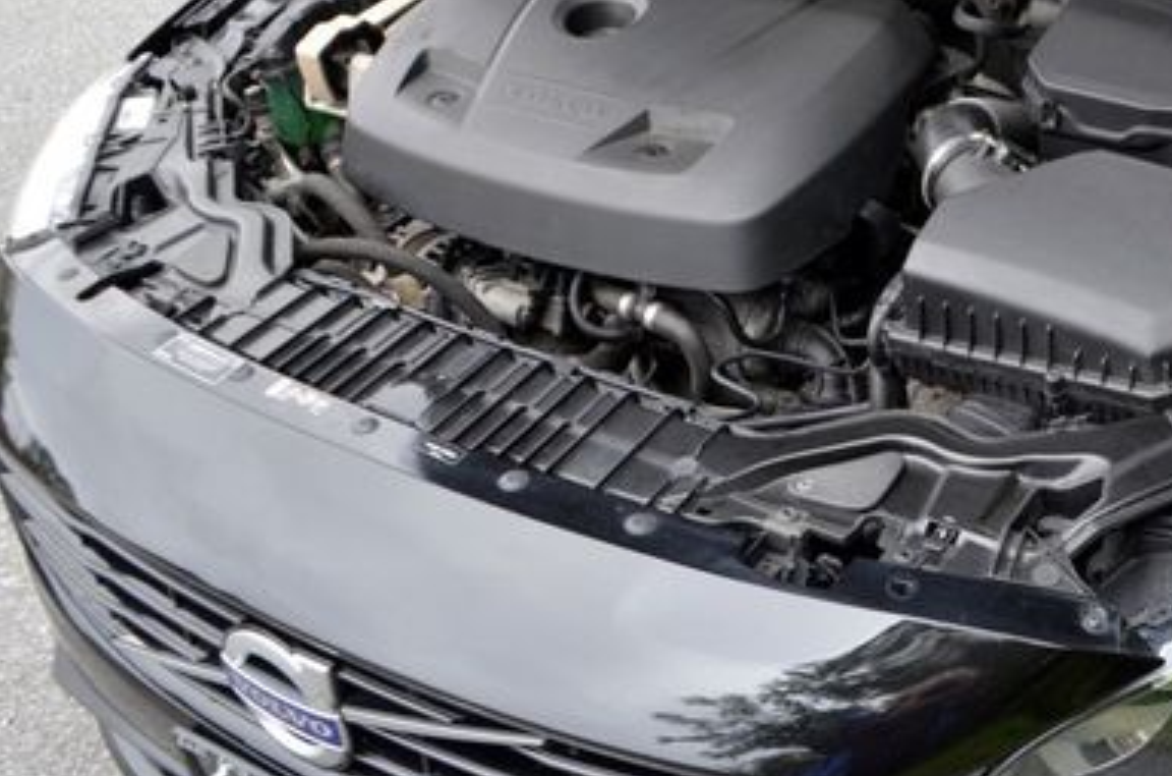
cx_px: 876
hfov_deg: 42.4
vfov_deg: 29.4
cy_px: 232
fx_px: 1461
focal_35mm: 45
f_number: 5.6
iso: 220
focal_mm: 18
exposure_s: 1/125
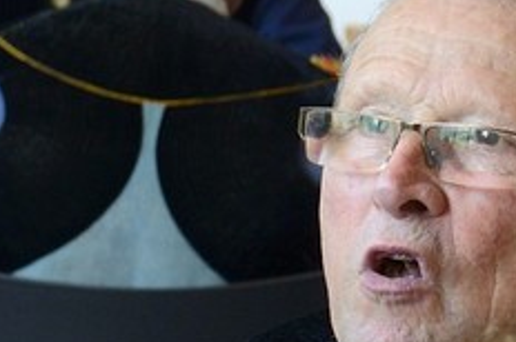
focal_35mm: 483
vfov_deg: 2.8
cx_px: 1530
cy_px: 344
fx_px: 6913
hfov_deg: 4.1
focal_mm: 70
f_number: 8
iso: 1600
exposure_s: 1/60
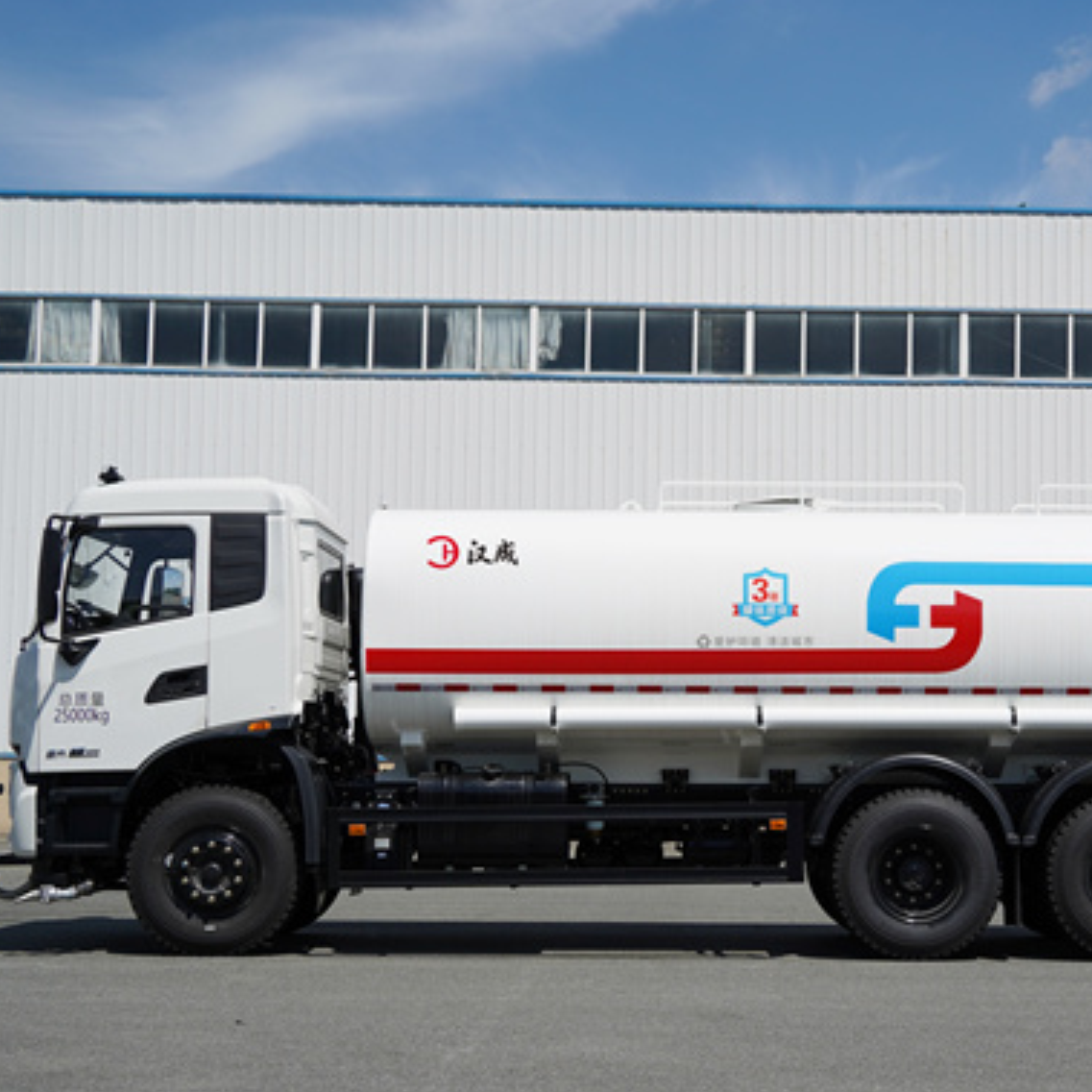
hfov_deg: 20.1
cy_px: 615
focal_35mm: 86
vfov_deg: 20.2
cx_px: 764
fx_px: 3069
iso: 100
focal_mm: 48
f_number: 5
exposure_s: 1/1250
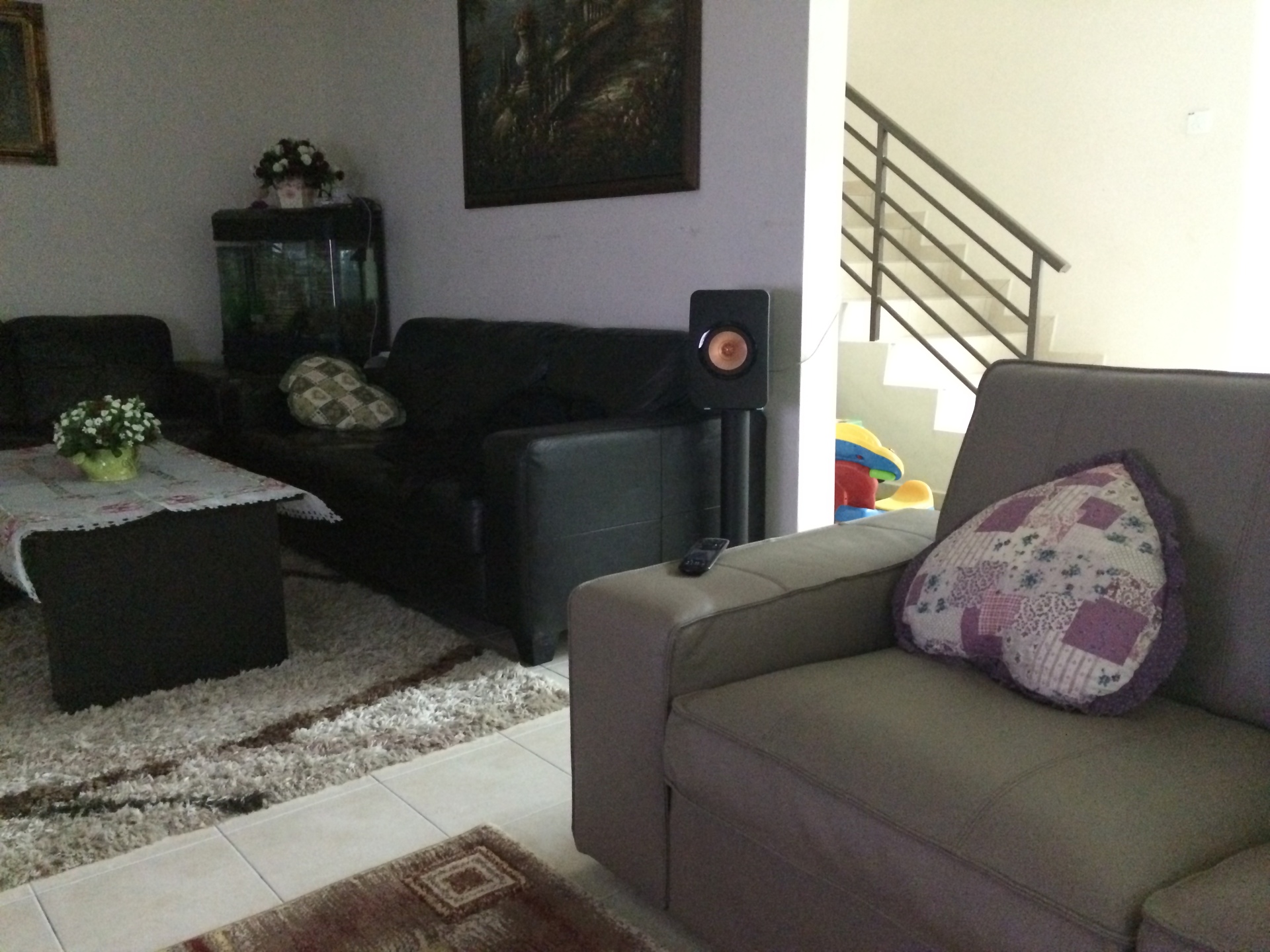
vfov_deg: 46.8
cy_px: 476
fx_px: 1101
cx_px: 635
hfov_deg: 60.0
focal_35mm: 30
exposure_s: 1/17
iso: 1600
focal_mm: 4.12
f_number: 2.2
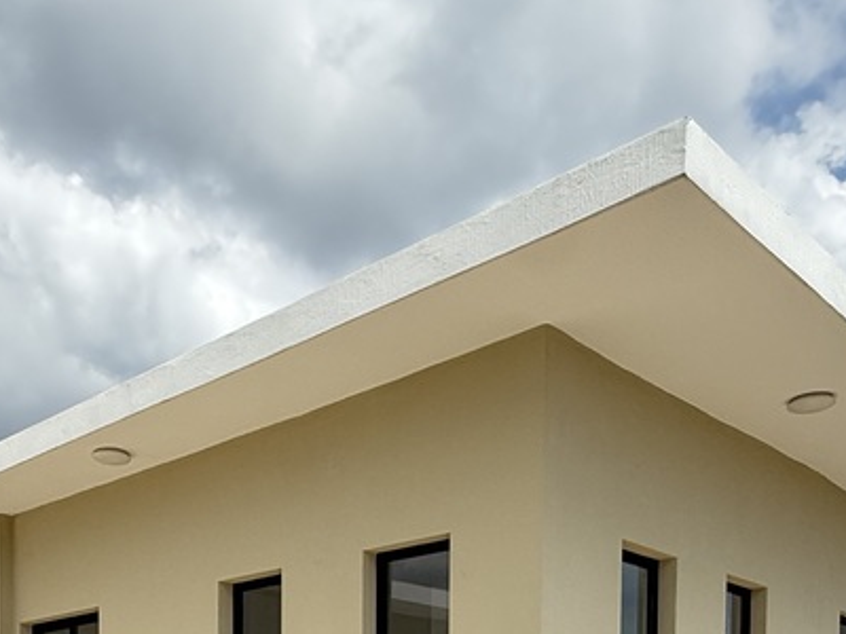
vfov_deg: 28.5
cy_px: 814
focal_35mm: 42
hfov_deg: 44.6
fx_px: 1026
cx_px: 345
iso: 50
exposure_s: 1/1656
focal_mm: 2.22
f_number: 2.2
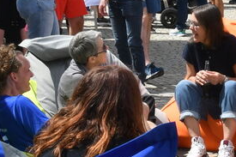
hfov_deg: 13.0
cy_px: 73
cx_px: 209
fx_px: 1029
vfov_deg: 8.7
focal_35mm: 157
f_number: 13
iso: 320
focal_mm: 24
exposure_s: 1/250
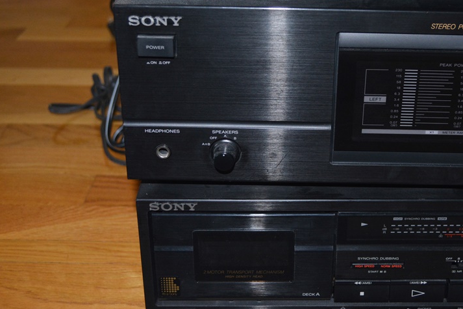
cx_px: 288
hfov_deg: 37.3
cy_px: 143
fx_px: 681
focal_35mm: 53
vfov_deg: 25.5
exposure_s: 1/60
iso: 1250
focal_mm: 28
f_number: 4.5
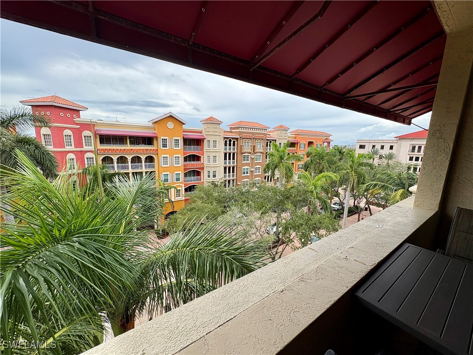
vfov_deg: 85.7
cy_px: 178
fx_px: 191
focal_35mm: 14
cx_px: 236
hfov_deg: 102.1
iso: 40
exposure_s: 1/1178
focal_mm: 2.22
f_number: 2.2
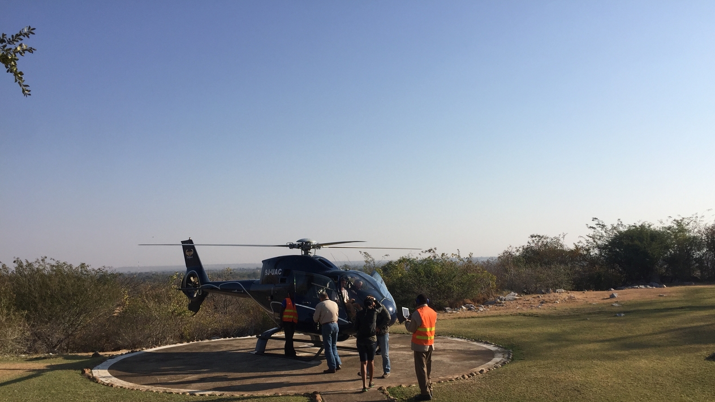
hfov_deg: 61.0
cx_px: 361
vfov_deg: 36.3
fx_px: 607
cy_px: 266
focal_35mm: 32
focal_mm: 4.15
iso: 32
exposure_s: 1/2475
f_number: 2.2
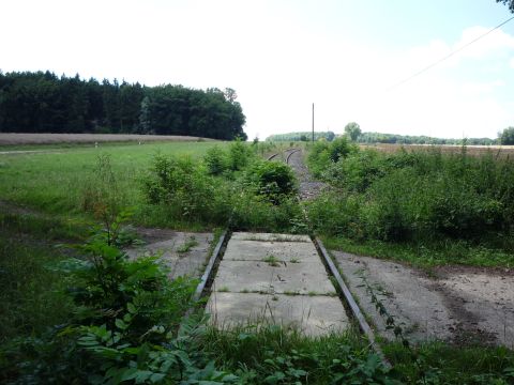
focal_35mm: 32
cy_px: 192
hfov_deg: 56.8
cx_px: 257
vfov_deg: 44.2
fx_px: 475
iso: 100
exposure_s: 1/200
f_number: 4
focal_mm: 5.2
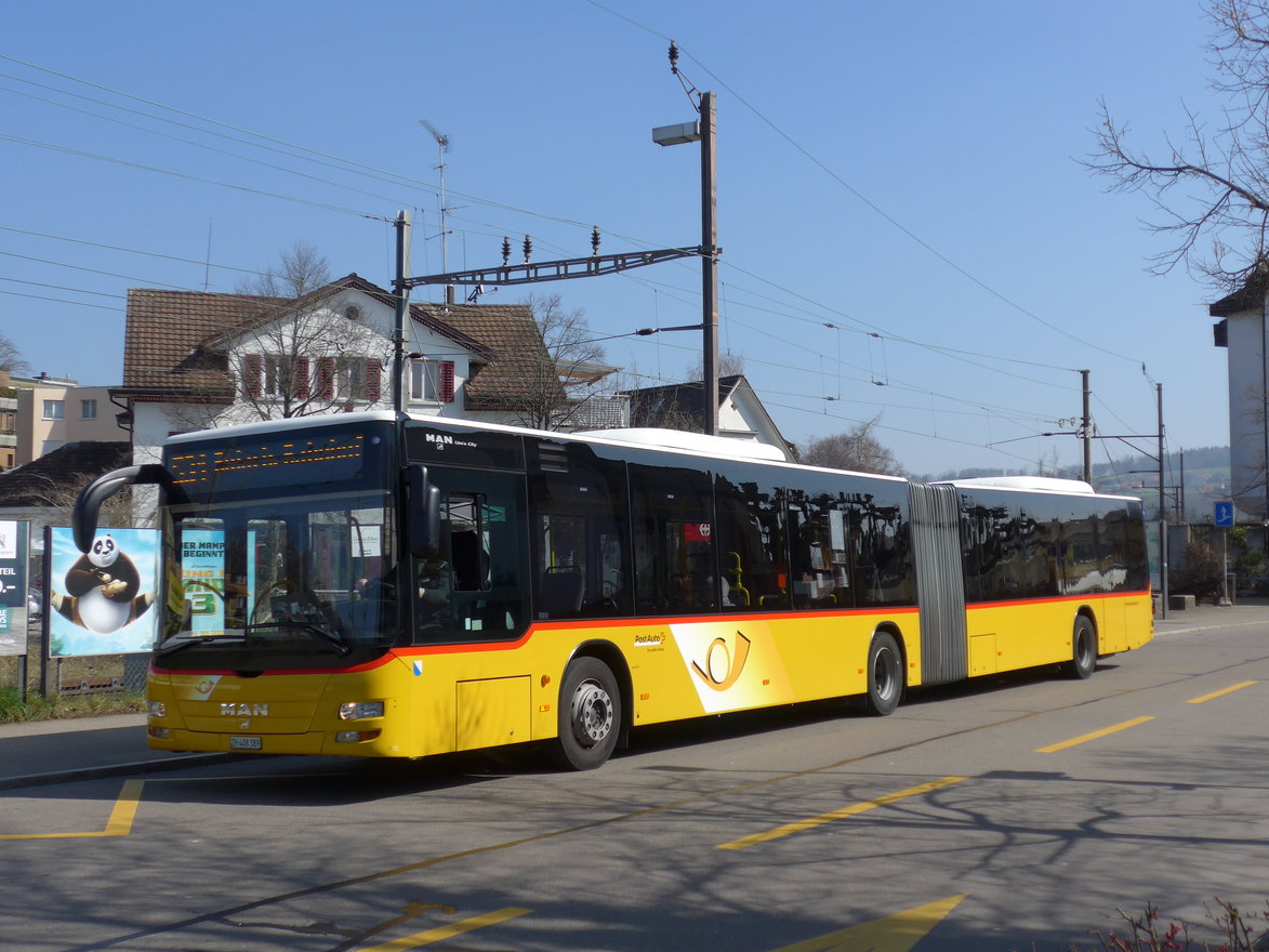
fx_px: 1650
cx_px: 648
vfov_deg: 32.2
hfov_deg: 42.1
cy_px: 472
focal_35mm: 45
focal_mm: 9
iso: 80
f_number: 2.8
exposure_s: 1/2000
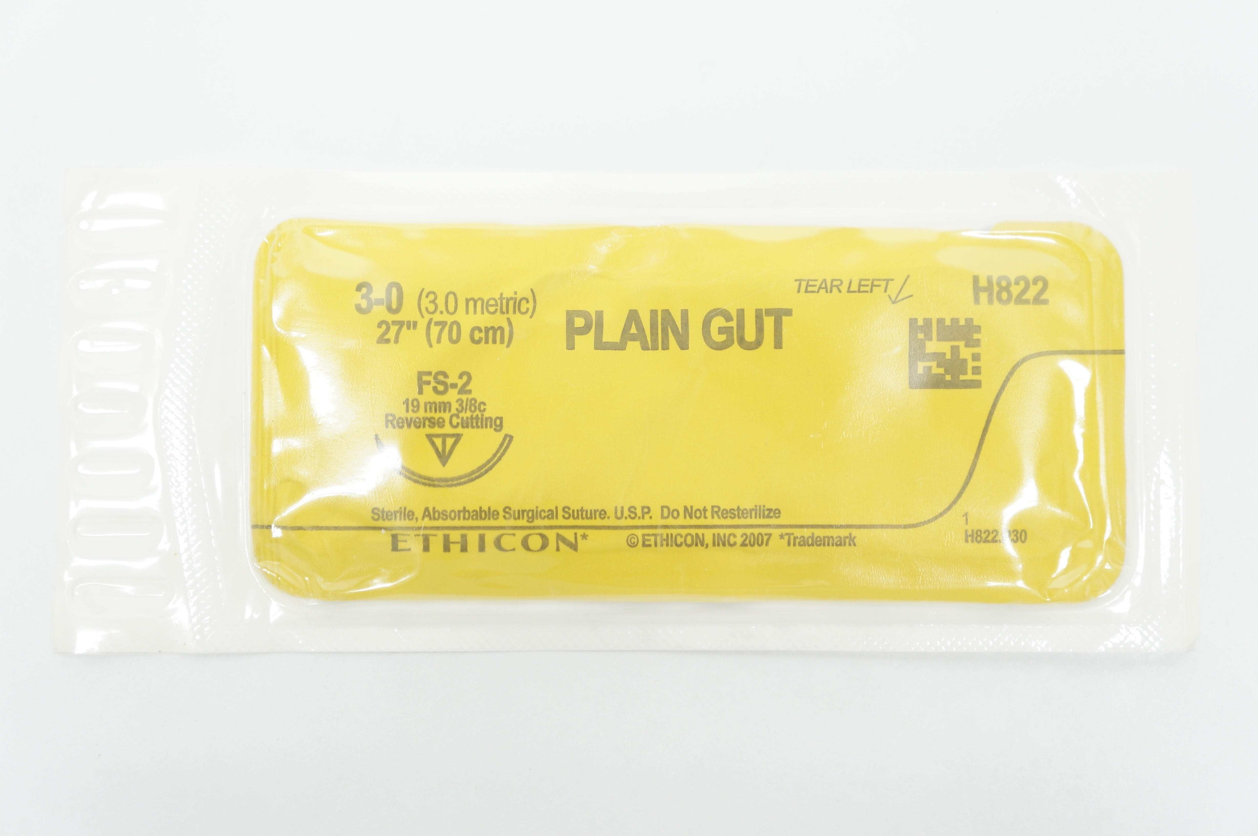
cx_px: 629
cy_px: 418
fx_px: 1676
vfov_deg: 28.0
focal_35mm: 48
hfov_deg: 41.2
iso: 400
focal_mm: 32
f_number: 4
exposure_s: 1/60
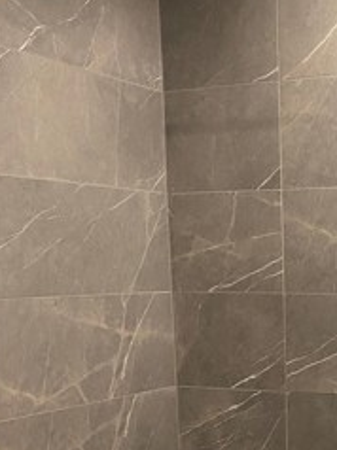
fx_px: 910
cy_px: 435
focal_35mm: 70
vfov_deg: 26.5
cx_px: 371
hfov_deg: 20.0
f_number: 1.8
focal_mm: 4.25
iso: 125
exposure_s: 1/60
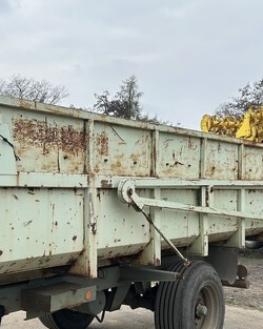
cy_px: 191
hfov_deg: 28.4
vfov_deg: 35.3
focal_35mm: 53
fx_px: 516
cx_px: 84
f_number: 1.5
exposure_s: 1/4115
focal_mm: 5.7
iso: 50
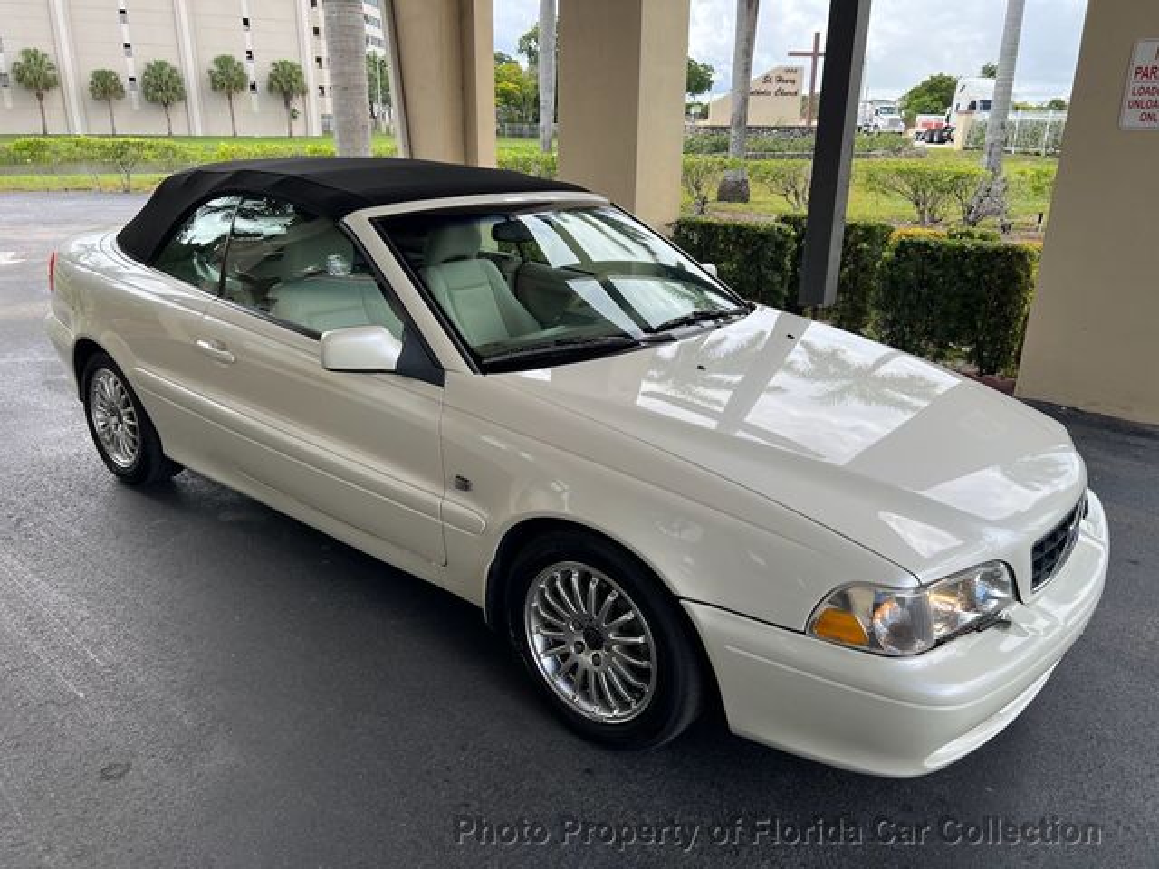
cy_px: 434
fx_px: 871
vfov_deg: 53.1
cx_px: 580
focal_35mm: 26
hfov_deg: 67.3
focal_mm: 5.7
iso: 50
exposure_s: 1/909
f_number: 1.5
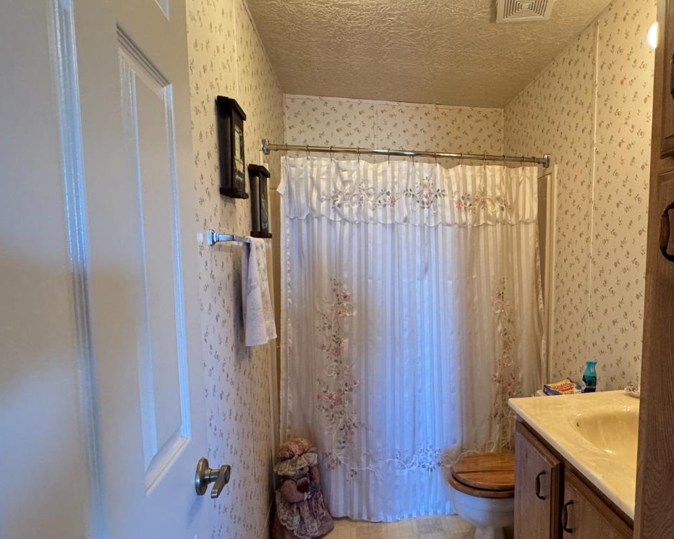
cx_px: 442
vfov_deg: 62.9
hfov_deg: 73.1
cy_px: 299
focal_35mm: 22
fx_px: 439
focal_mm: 2.22
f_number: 2.2
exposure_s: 1/60
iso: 320
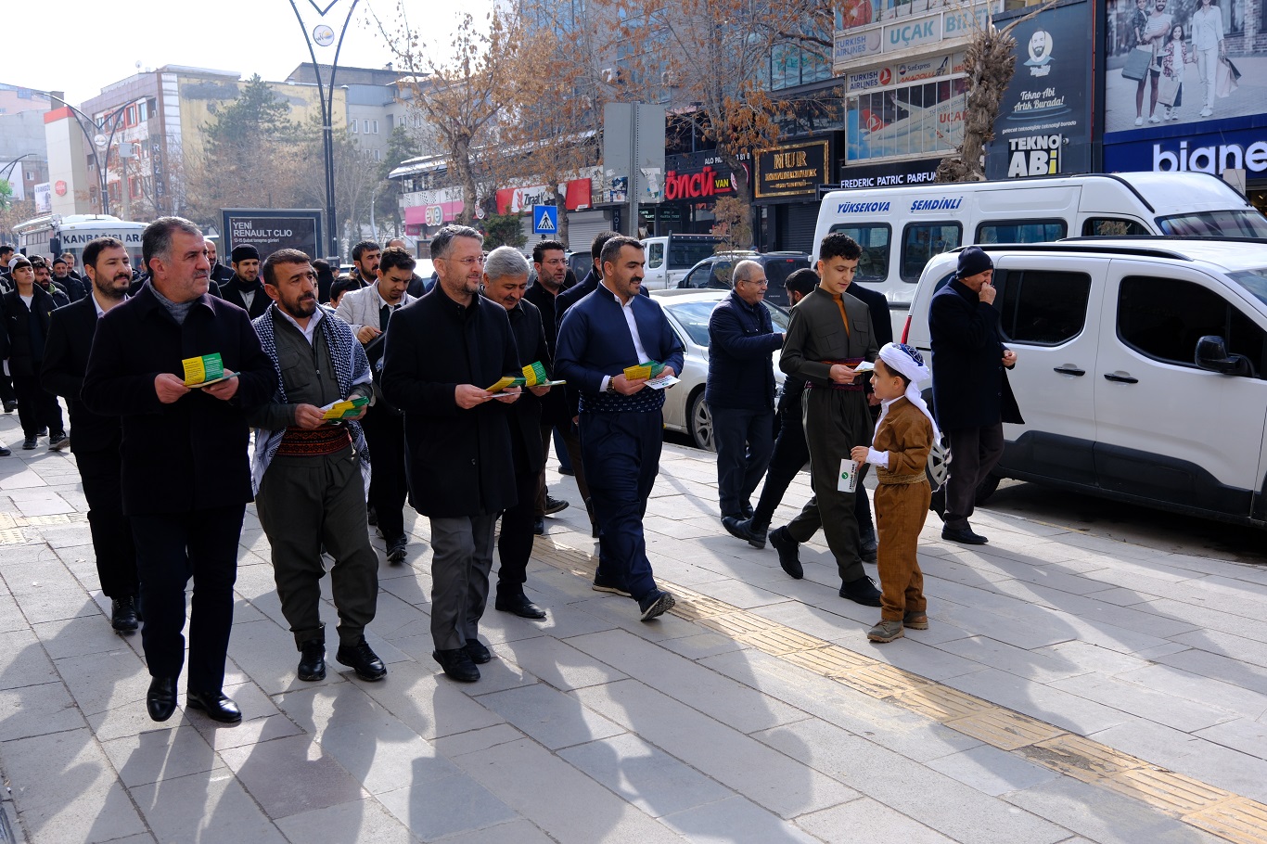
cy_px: 422
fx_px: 1161
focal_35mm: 33
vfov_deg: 40.0
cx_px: 634
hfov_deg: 57.2
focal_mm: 22.3
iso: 250
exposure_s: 1/640
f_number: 4
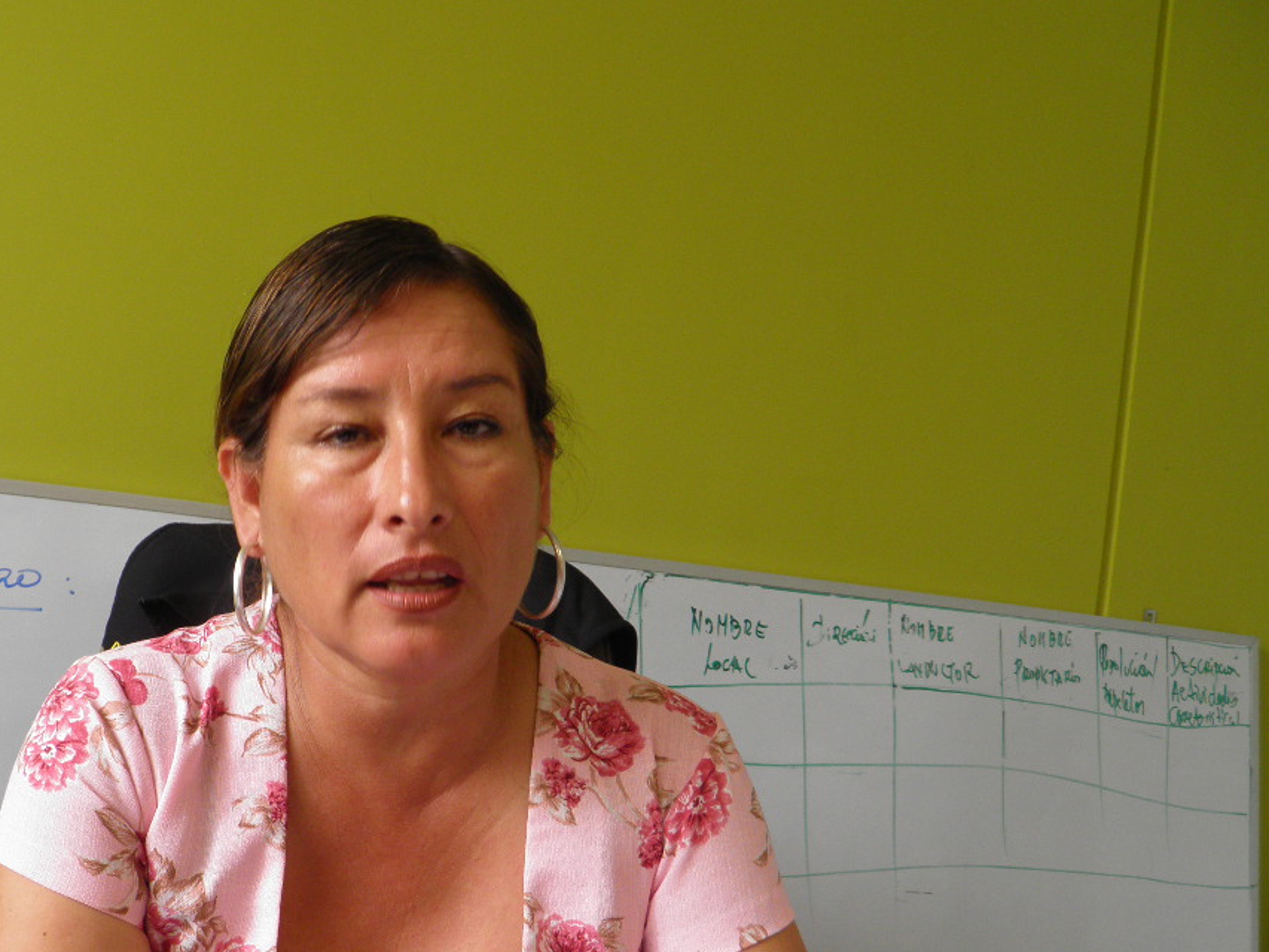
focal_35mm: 42
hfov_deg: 43.6
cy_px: 656
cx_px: 350
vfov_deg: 34.0
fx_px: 1540
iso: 50
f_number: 2.8
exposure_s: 1/30
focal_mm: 4.9
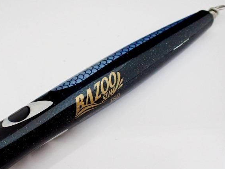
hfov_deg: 44.0
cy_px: 110
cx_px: 71
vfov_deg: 34.1
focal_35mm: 42
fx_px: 273
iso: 800
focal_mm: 5.4
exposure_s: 1/100
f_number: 2.3
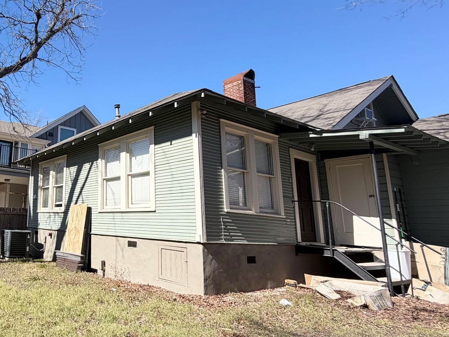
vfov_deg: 54.9
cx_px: 52
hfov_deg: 59.8
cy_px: 163
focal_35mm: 25
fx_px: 324
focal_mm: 2.22
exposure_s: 1/770
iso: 25
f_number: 2.2
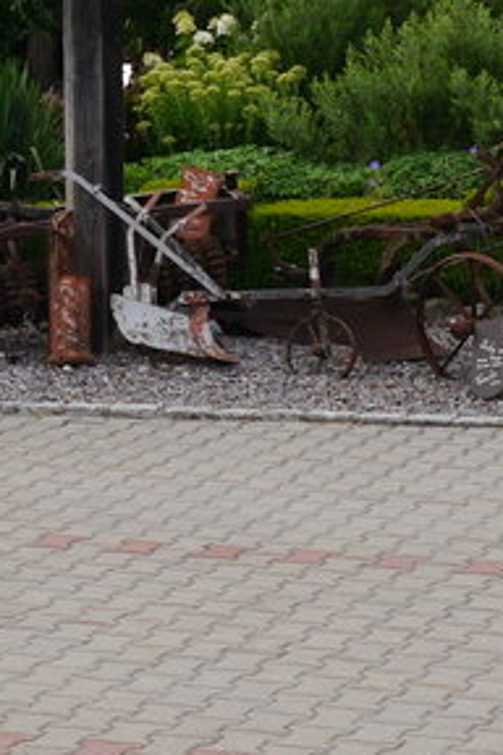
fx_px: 3164
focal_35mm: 151
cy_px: 233
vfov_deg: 13.6
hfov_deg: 9.0
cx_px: -86
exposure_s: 1/200
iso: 160
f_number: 5.6
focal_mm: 18
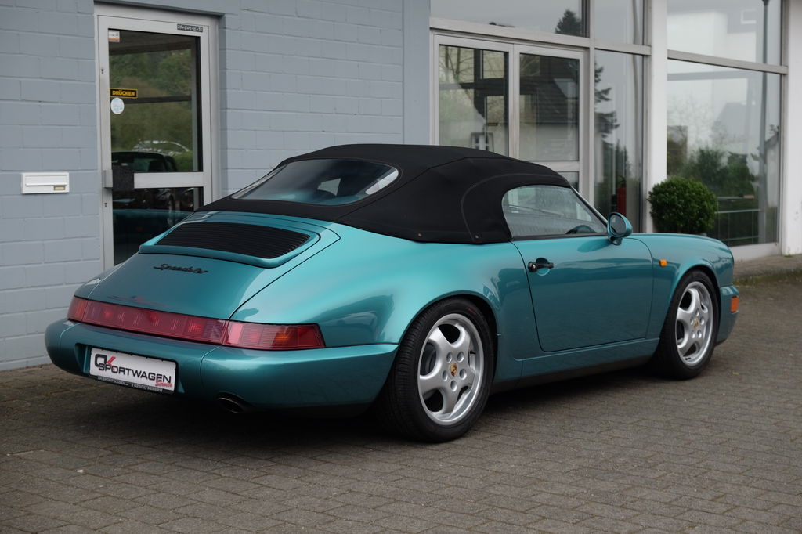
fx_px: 1314
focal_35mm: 59
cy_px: 267
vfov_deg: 23.0
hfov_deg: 33.9
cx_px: 401
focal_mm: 39
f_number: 4.5
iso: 200
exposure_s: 1/125
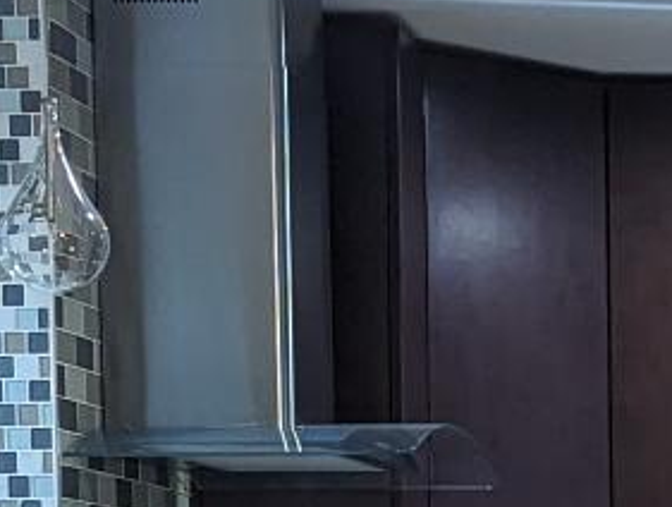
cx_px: 1095
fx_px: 3385
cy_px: 880
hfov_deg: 10.8
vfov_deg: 8.3
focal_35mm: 174
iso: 274
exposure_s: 1/120
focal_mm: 6.81
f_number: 1.85
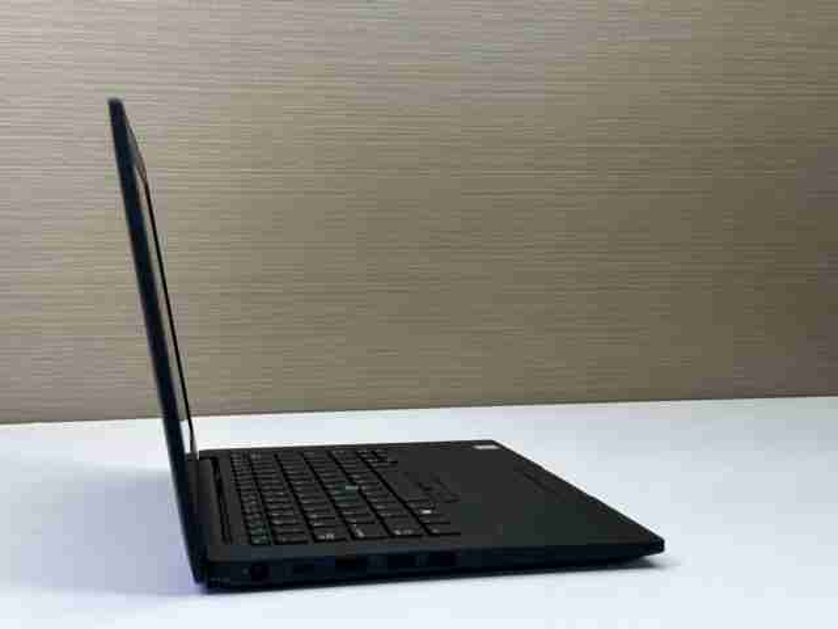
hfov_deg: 39.7
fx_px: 1162
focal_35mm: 48
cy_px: 314
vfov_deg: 30.3
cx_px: 419
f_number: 1.78
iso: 80
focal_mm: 6.86
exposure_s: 1/109
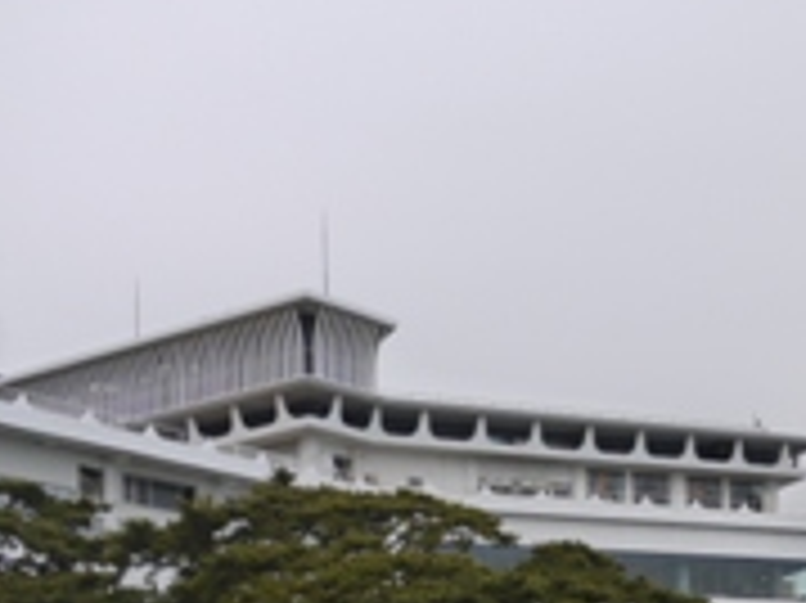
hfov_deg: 26.9
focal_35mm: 70
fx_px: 1629
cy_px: 688
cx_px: 707
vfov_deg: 19.9
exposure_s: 1/125
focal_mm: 14
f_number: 4
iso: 160
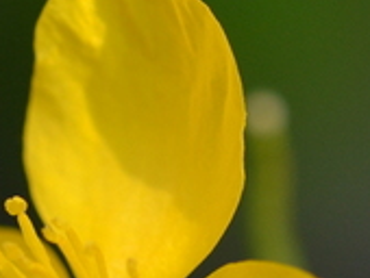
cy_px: 316
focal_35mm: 575
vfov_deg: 2.6
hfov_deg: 3.4
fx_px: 6157
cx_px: 28
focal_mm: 85
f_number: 5.6
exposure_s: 1/250
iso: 400
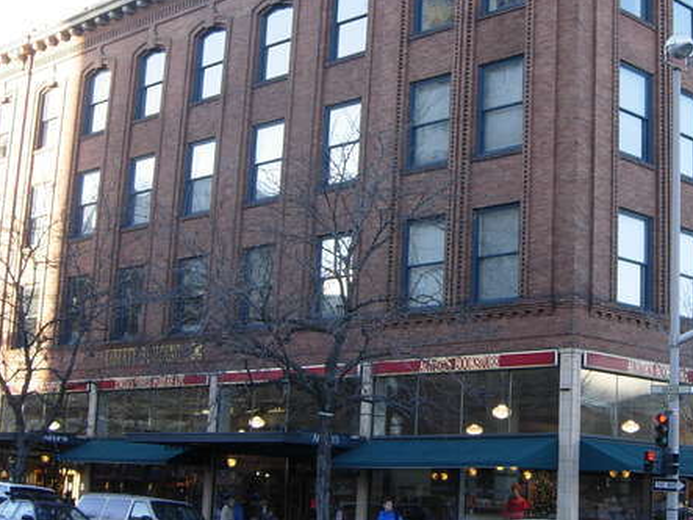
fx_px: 1301
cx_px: 510
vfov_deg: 22.5
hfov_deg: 29.4
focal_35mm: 65
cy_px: 200
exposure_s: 1/82.9
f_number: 3.4
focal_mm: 7.5
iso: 50
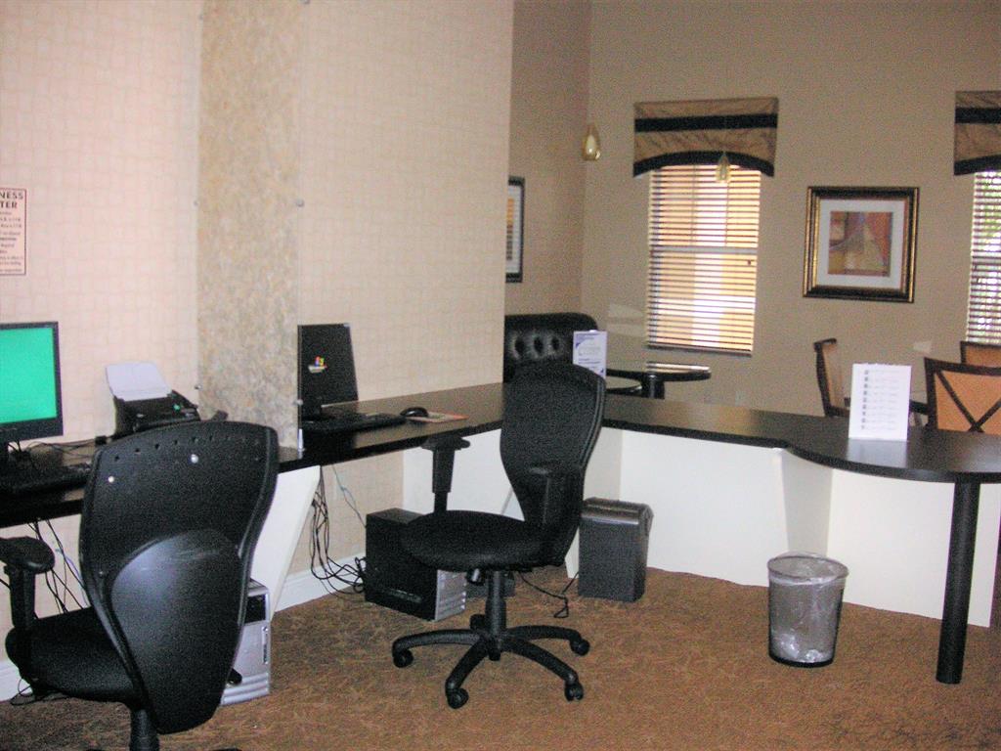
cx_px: 500
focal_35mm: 37
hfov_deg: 50.1
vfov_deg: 38.7
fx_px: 1070
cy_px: 376
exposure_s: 1/45
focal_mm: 6.1
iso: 160
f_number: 2.8
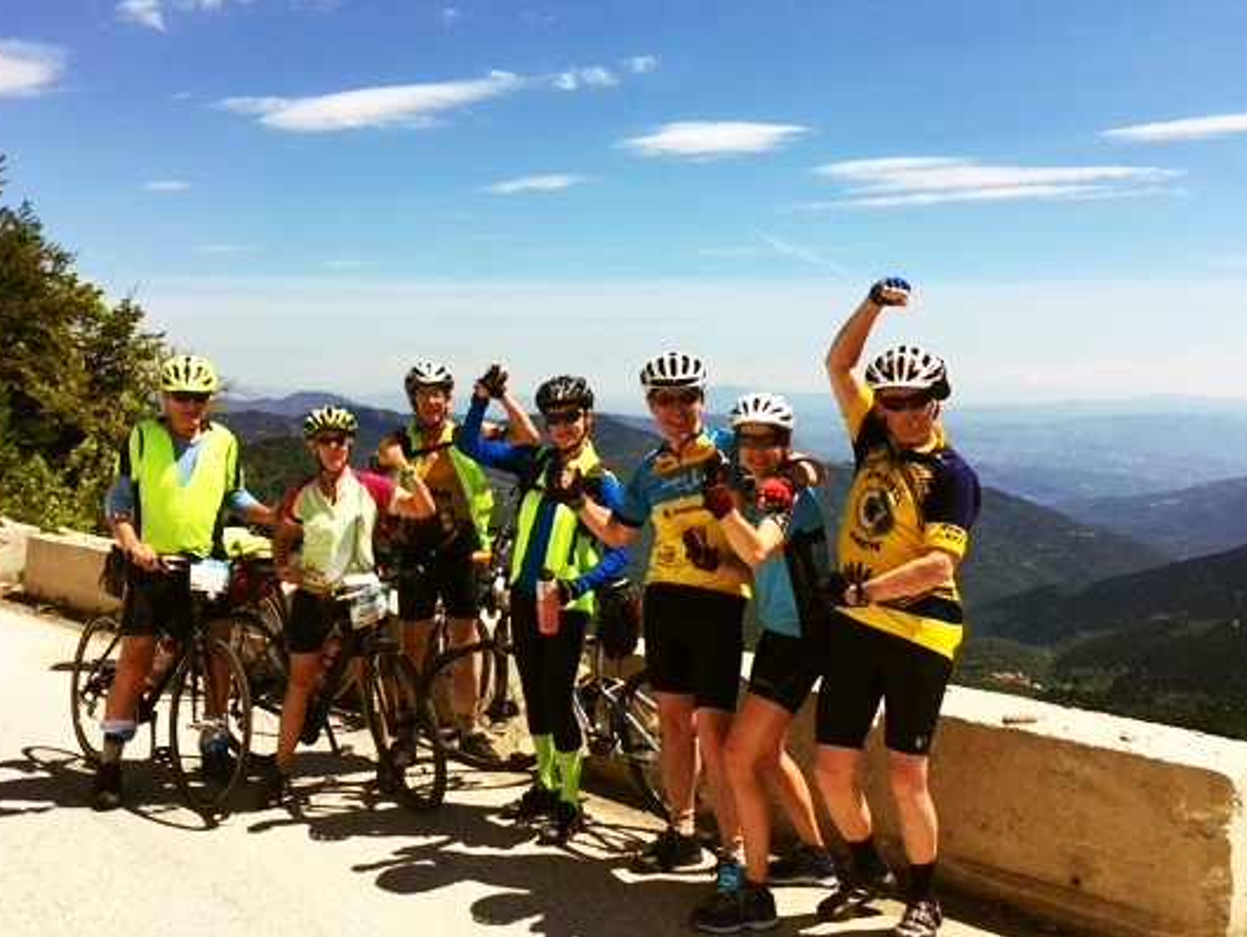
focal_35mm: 35
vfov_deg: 40.7
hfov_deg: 52.5
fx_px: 1261
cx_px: 567
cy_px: 450
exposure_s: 1/2079
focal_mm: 4.15
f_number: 2.2
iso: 25
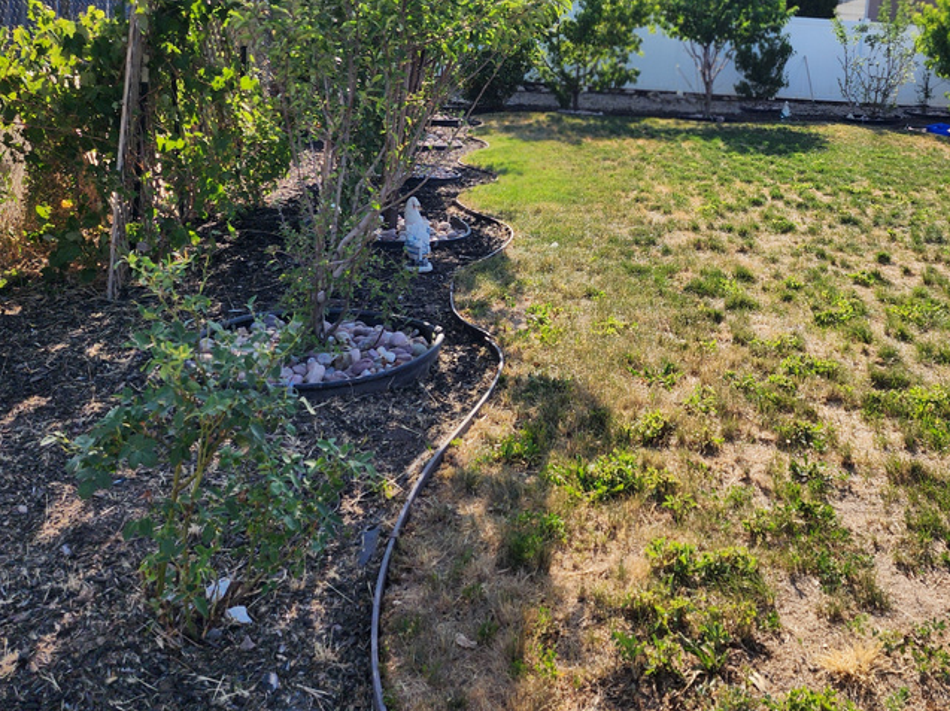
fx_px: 1015
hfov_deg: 49.6
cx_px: 607
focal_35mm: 37
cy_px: 162
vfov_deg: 37.5
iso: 12
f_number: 1.8
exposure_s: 1/924
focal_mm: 6.4
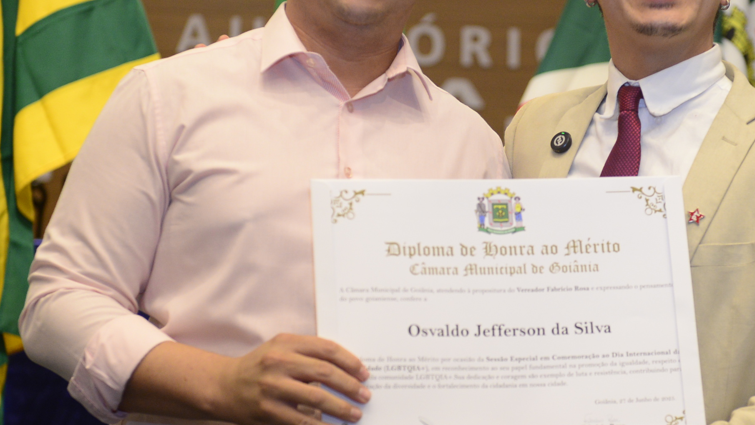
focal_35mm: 108
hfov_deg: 19.8
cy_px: 165
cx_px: 459
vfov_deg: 11.2
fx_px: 2162
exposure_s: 1/125
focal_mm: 62
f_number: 4.5
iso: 2000
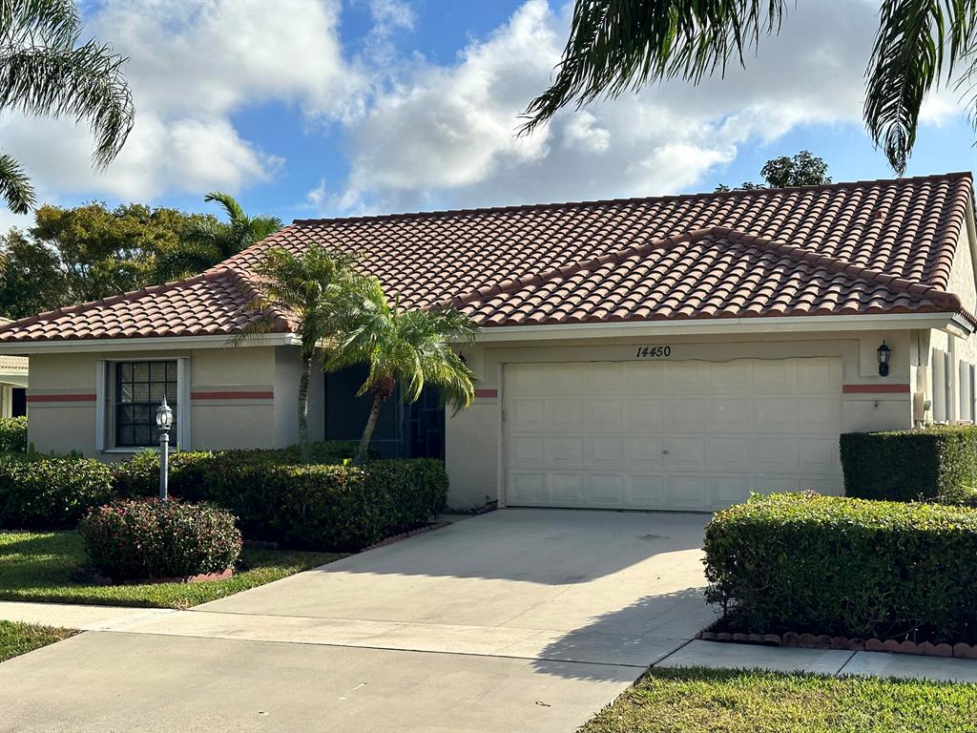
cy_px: 366
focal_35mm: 48
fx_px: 1355
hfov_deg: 39.7
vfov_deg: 30.3
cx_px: 488
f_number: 1.78
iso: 64
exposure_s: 1/3876
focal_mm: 6.86
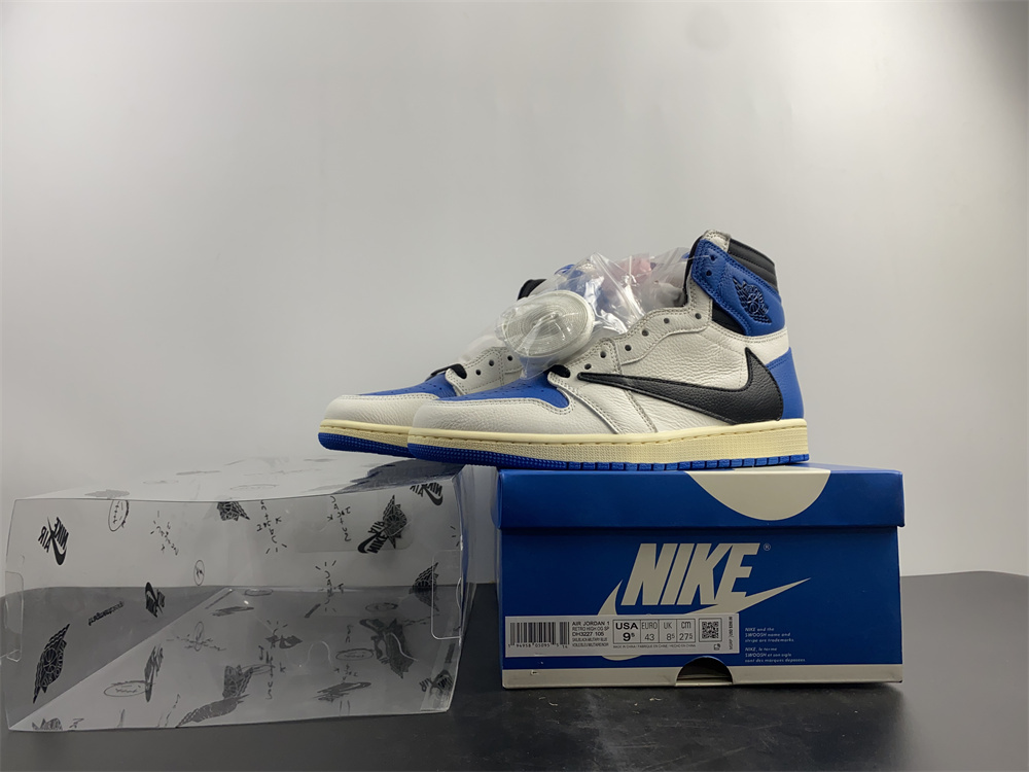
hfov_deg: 67.3
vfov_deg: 53.1
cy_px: 386
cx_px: 514
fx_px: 773
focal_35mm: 26
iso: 50
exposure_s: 1/96
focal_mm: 4.25
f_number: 1.8
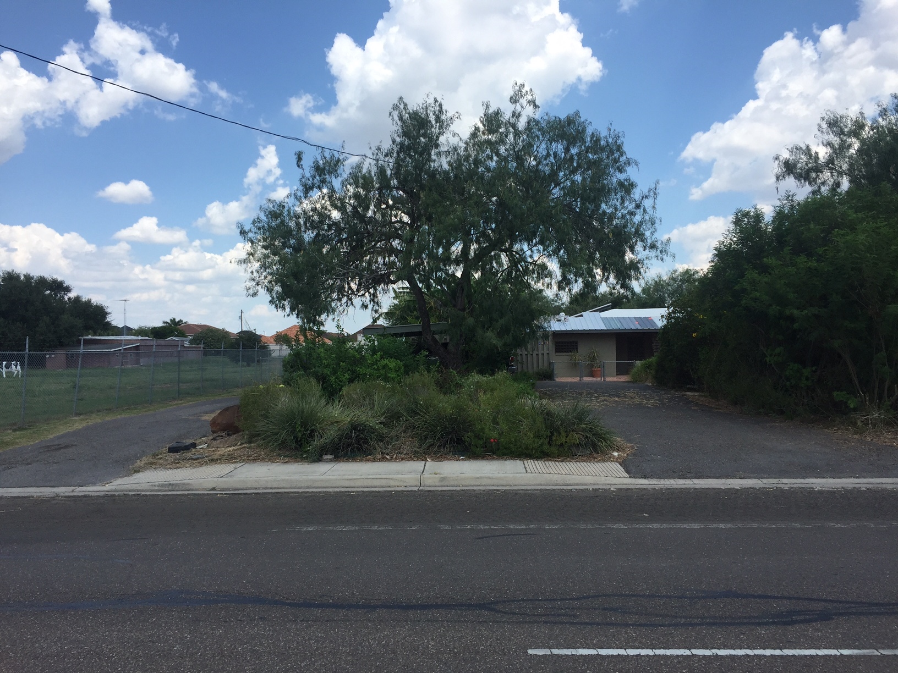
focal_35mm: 29
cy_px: 336
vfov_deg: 48.2
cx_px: 449
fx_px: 752
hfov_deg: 61.7
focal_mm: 4.15
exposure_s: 1/1721
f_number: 2.2
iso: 32
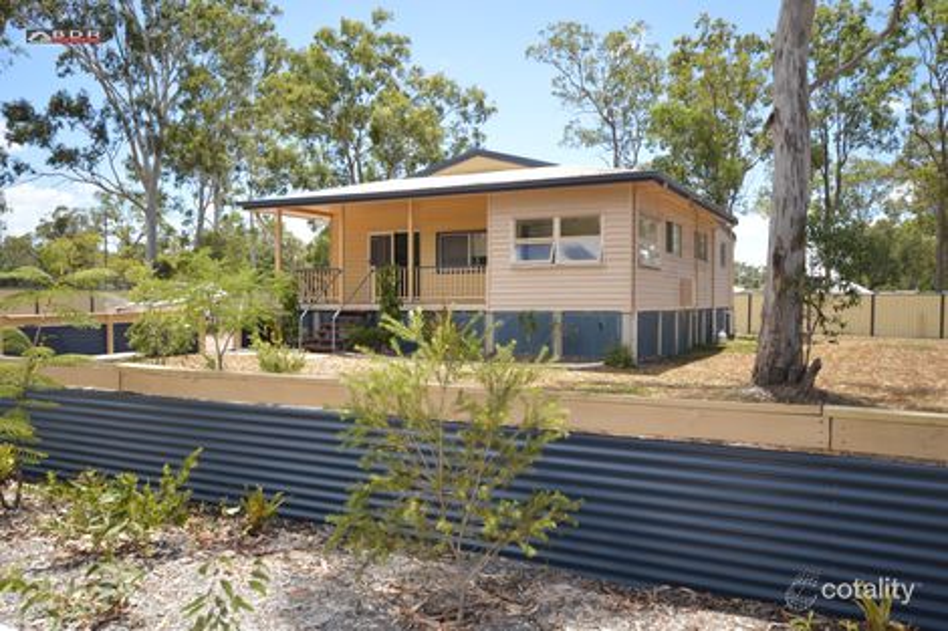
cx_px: 474
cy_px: 316
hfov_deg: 61.9
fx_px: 790
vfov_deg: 43.6
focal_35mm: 30
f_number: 5.6
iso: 100
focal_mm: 20
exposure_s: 1/160
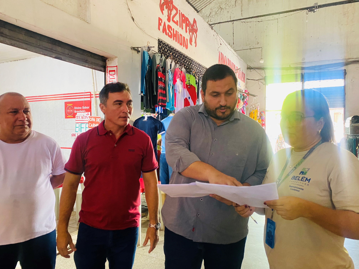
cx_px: 180
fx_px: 270
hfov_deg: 67.3
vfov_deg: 53.1
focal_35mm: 26
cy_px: 134
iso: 320
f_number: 1.8
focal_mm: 4.25
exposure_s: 1/60
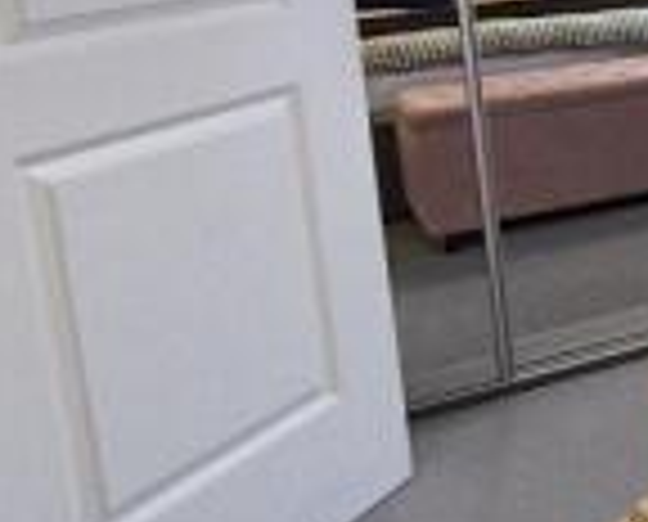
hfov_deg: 21.1
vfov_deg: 23.5
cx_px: 1145
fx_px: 1212
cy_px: 20
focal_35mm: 63
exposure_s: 1/50
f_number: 2.2
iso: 320
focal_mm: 1.65
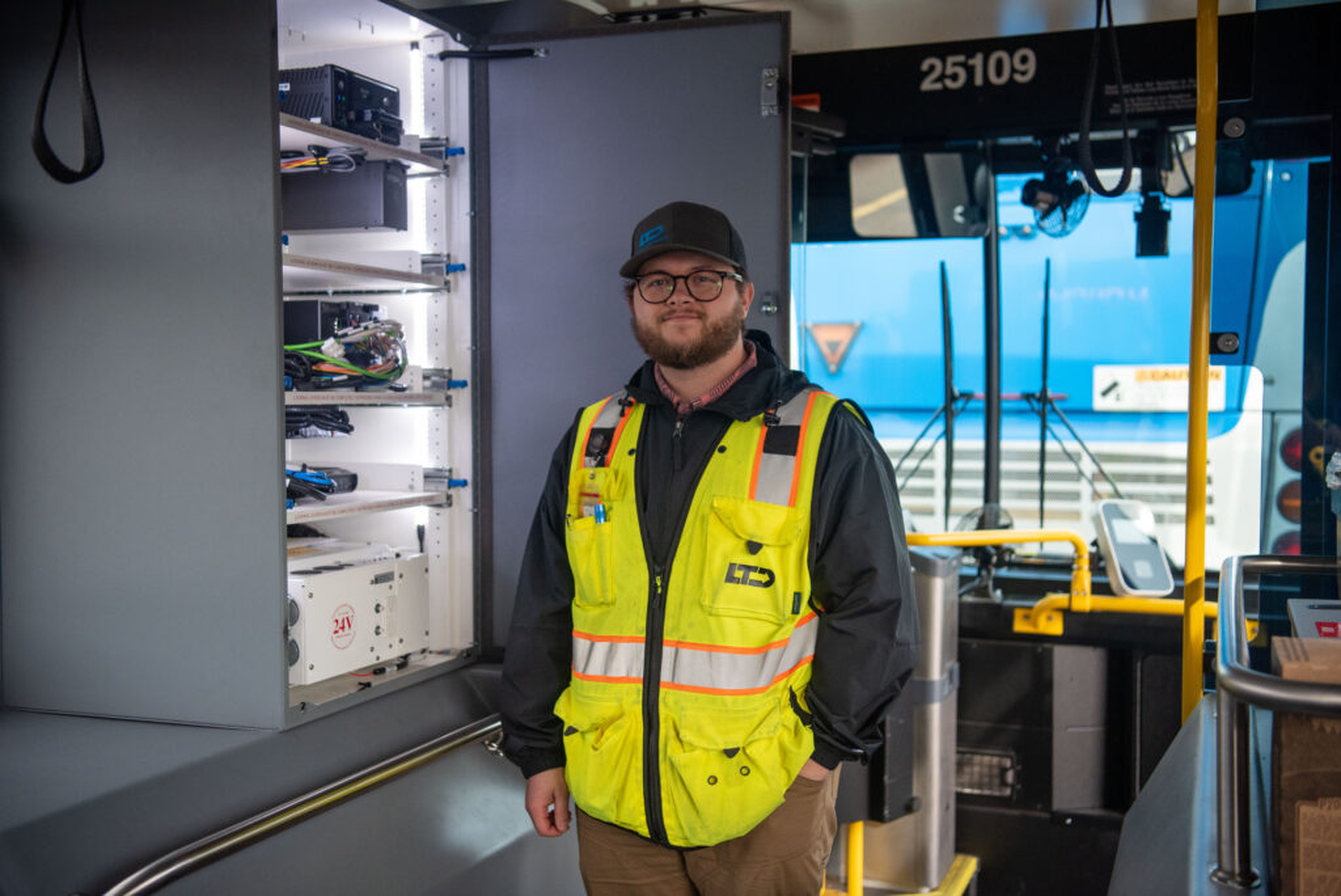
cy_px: 448
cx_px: 670
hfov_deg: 48.4
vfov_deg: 33.4
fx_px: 1491
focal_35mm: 40
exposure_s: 1/1250
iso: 1600
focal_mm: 40
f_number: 2.8
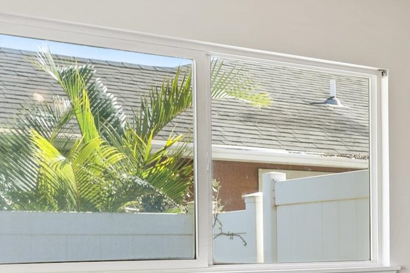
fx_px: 854
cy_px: 239
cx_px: 619
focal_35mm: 75
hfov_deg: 22.2
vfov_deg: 17.9
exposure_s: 1/200
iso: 100
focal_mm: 17
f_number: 8
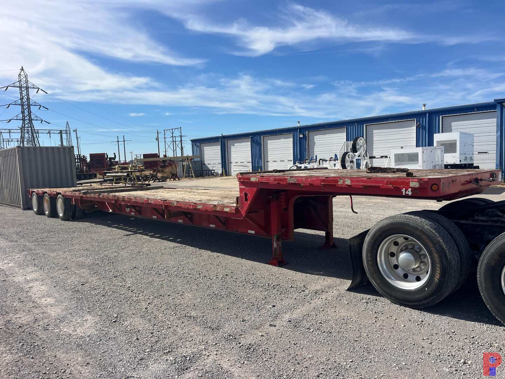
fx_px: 379
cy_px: 190
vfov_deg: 53.1
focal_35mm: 26
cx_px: 252
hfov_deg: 67.3
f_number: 1.6
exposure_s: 1/5848
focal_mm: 5.1
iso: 50
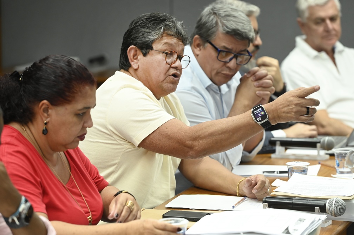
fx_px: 1474
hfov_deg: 13.7
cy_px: 118
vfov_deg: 9.1
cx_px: 177
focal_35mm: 150
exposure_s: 1/200
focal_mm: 150
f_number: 5
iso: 2500
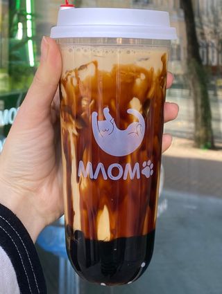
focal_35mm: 26
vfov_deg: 67.2
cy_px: 147
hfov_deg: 53.2
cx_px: 111
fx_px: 222
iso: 32
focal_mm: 4.25
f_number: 1.8
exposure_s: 1/110
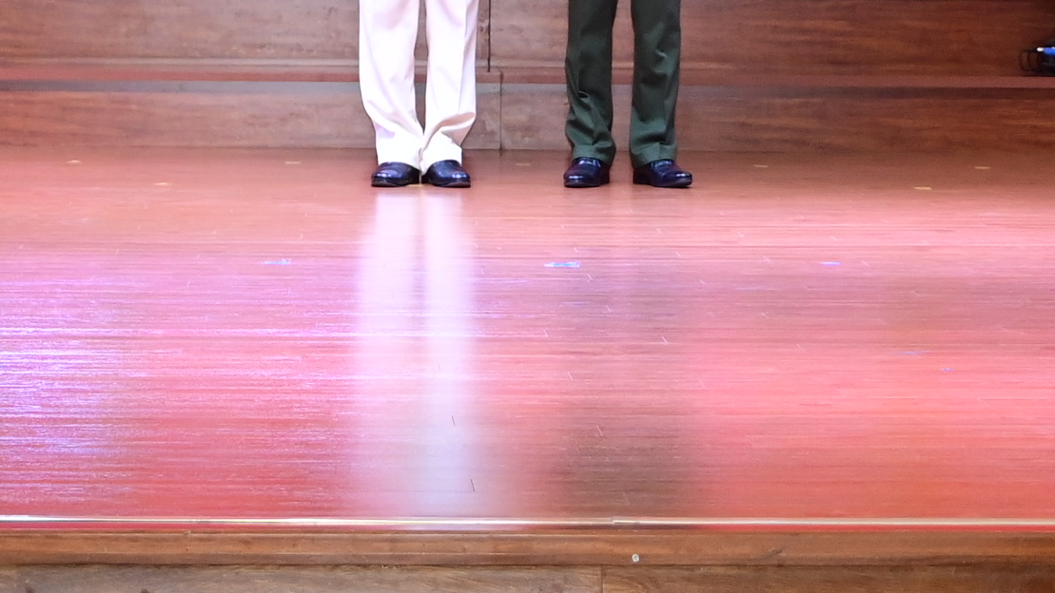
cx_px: 415
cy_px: -328
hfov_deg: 15.1
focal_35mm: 142
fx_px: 3973
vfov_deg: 8.3
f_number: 4.2
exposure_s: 1/200
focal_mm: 34
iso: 1250
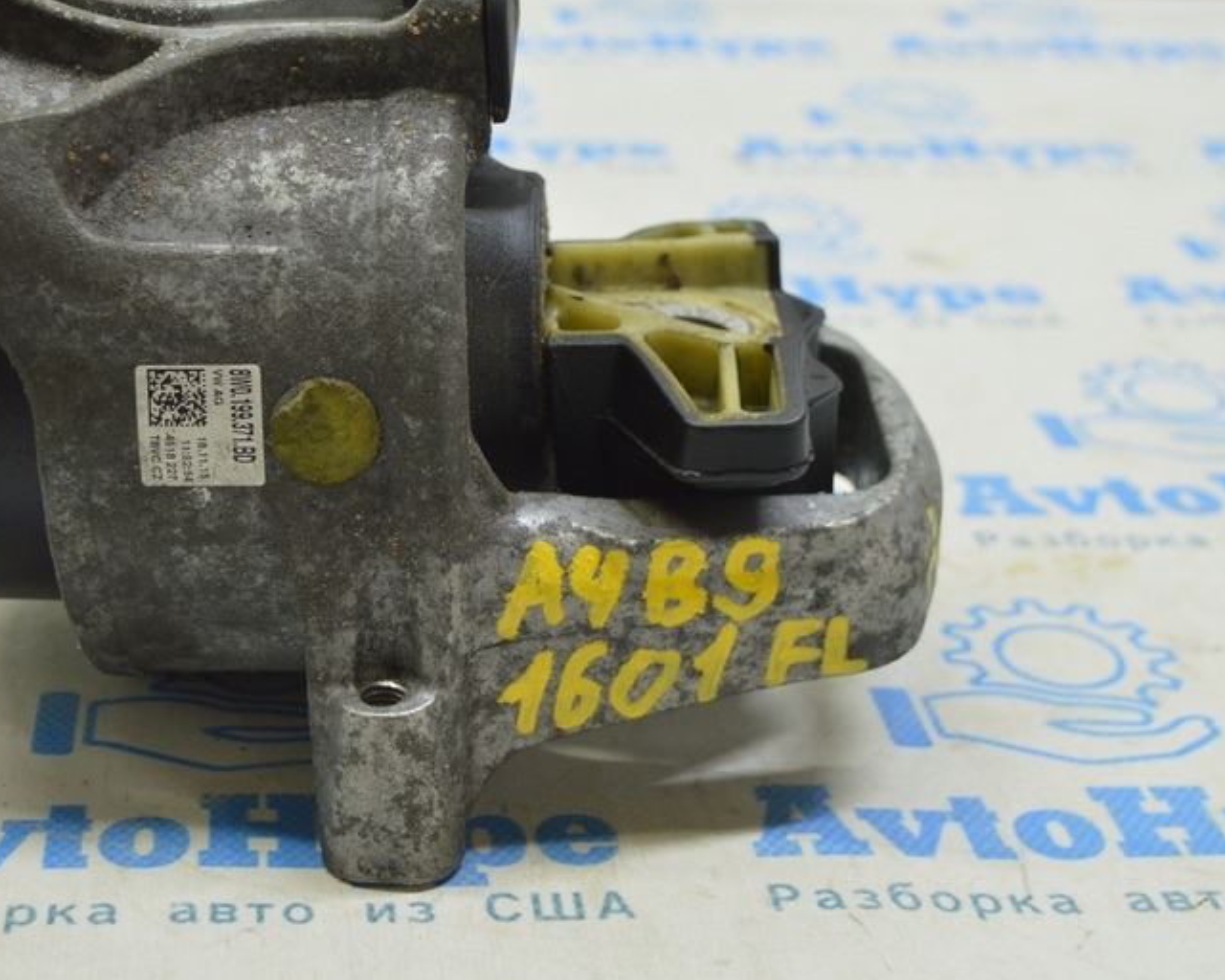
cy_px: 397
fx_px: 2284
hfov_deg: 29.7
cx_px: 343
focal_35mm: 63
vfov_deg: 24.2
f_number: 5.6
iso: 400
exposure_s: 1/20
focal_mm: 28
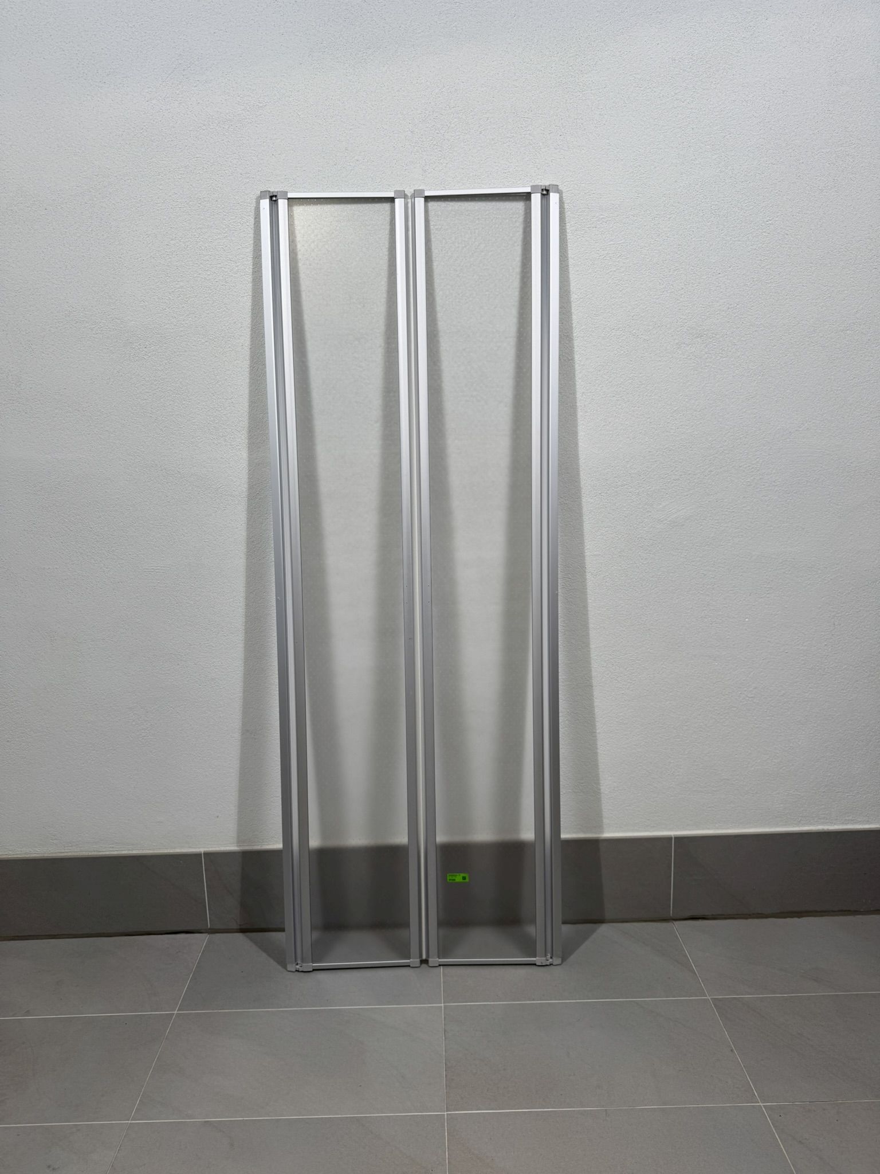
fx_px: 813
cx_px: 440
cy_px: 587
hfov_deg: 56.8
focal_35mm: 24
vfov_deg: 71.6
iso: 64
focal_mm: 6.76
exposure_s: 1/166
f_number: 1.78
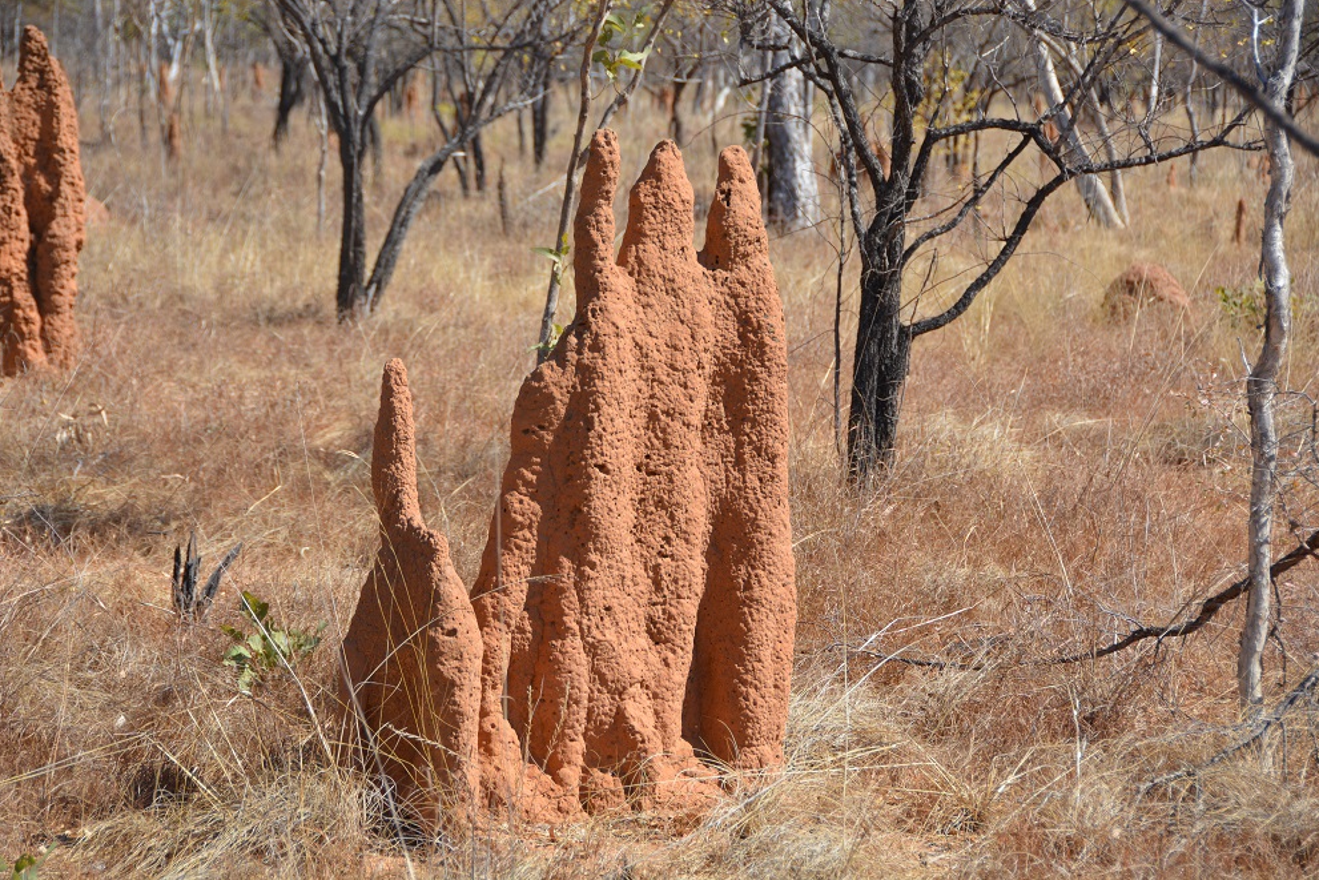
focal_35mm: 114
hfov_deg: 18.0
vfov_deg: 12.1
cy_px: 439
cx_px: 660
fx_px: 4159
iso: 400
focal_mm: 75
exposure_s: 1/1600
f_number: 5.6
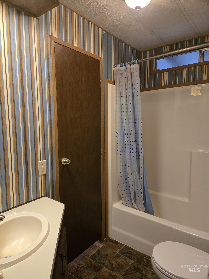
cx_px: 104
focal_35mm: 23
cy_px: 140
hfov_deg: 58.9
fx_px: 185
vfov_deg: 73.9
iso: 800
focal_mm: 5.4
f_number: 1.8
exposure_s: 1/60
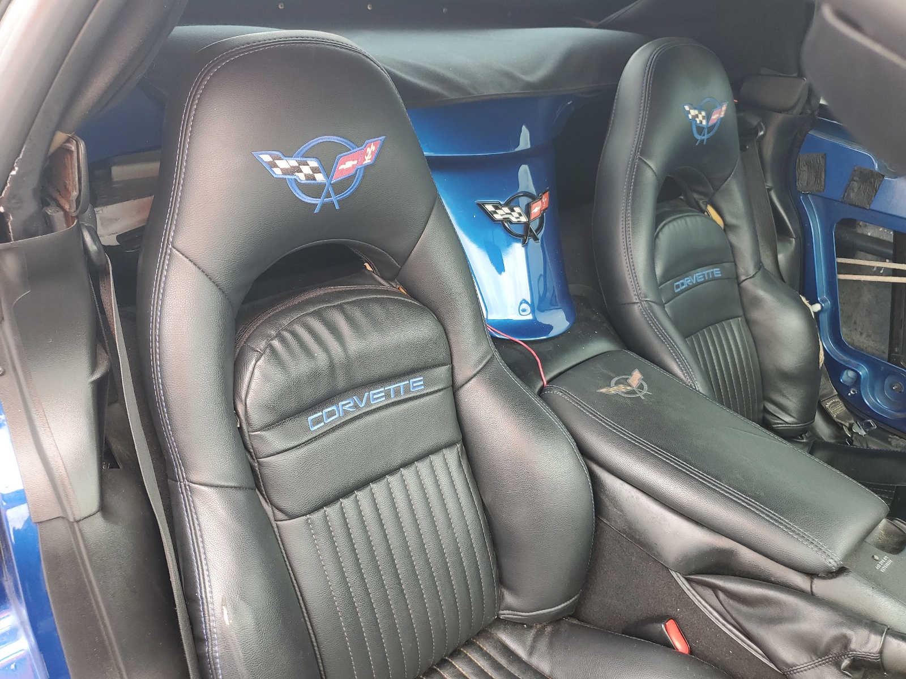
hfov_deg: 67.3
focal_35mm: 26
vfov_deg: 53.1
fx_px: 680
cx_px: 453
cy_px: 340
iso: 50
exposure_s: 1/120
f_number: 1.5
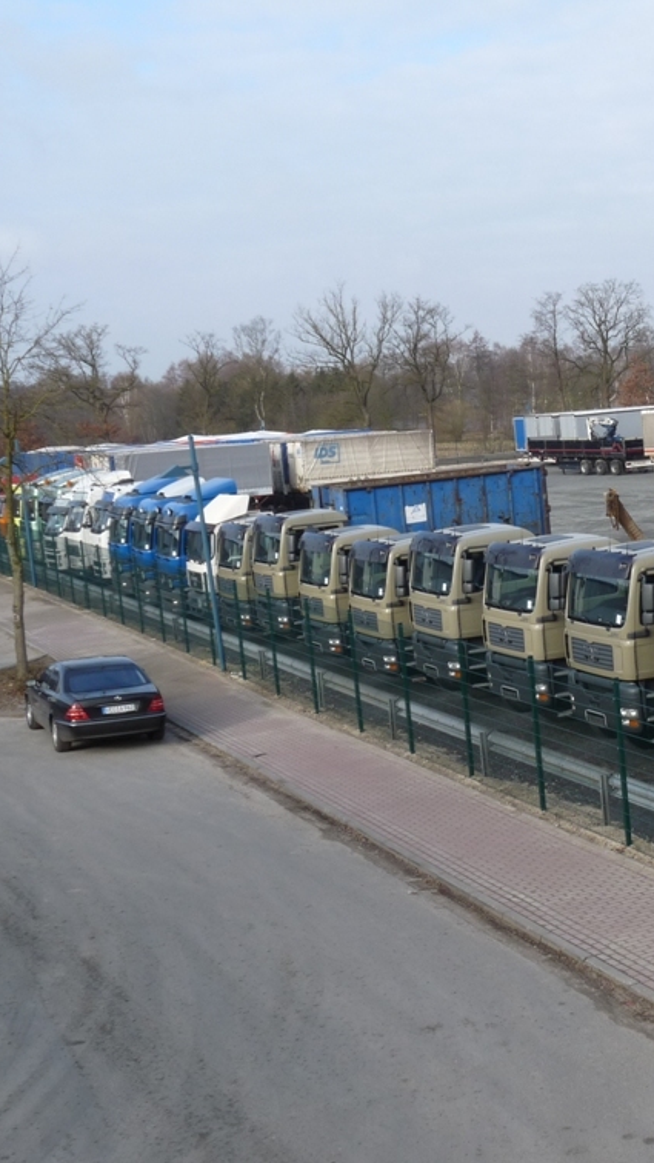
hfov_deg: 19.4
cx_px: 742
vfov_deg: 35.5
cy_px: 588
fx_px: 1820
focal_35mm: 59
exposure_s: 1/250
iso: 100
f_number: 5.6
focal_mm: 7.1
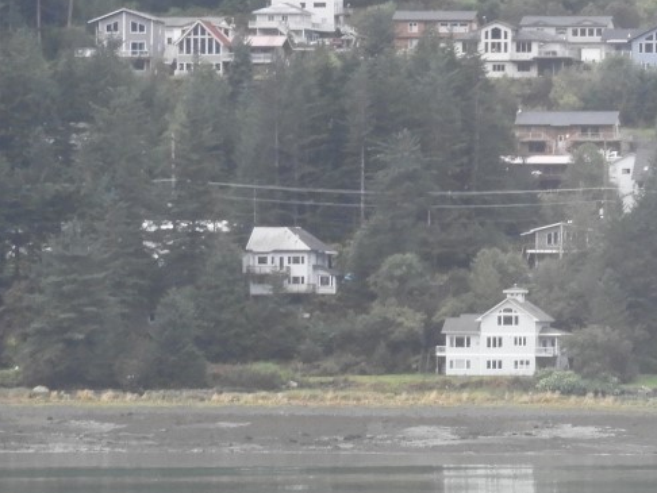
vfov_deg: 4.0
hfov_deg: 5.3
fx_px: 7026
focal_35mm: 370
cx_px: 842
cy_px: 313
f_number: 5
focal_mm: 22.4
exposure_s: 1/30
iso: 400
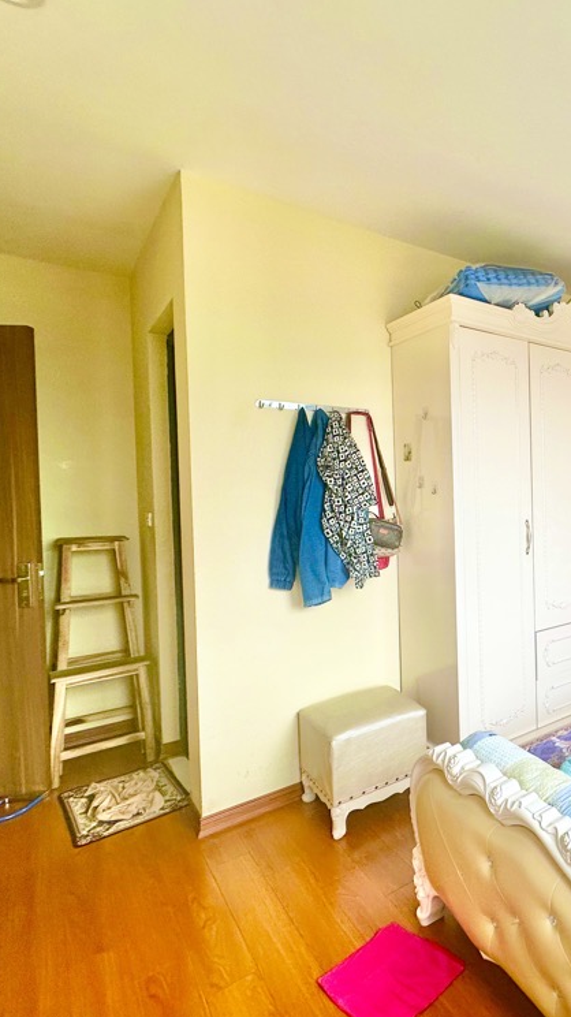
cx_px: 574
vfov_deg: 83.9
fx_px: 566
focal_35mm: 21
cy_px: 500
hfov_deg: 45.1
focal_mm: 2.22
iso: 64
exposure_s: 1/99
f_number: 2.2
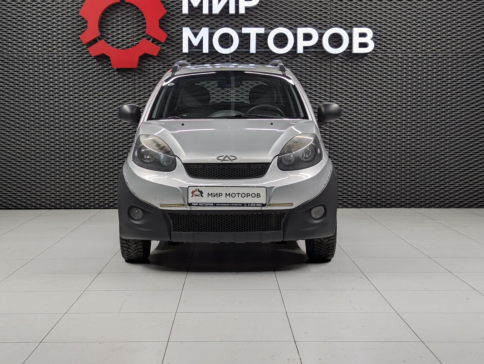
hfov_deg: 32.6
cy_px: 167
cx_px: 229
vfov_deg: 24.9
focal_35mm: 59
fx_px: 826
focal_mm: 6.81
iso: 53
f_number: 1.85
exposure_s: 1/99.9
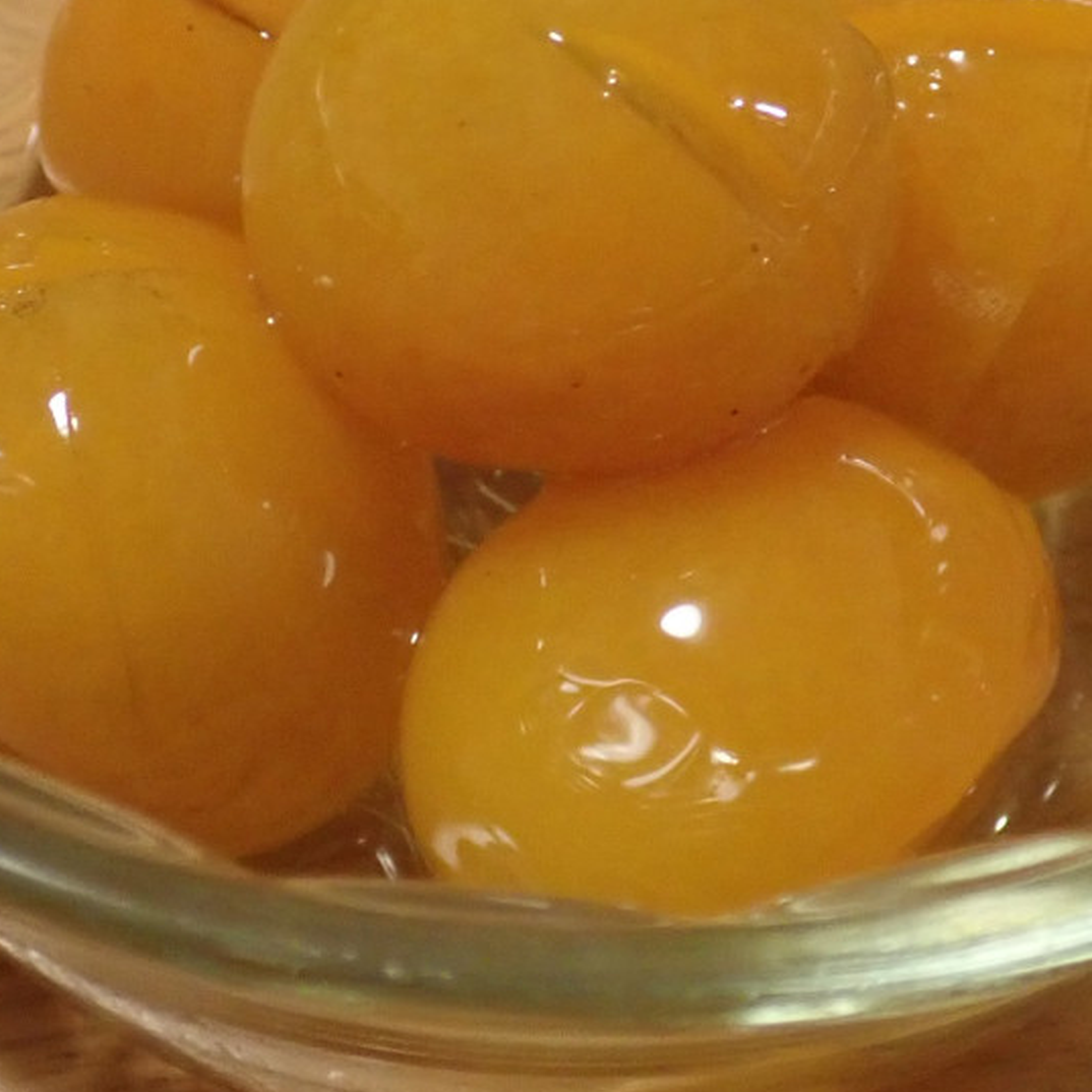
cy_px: 470
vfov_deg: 26.9
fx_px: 2284
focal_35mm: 64
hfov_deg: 26.5
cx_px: 815
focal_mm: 6.86
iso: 500
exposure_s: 1/40
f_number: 2.7
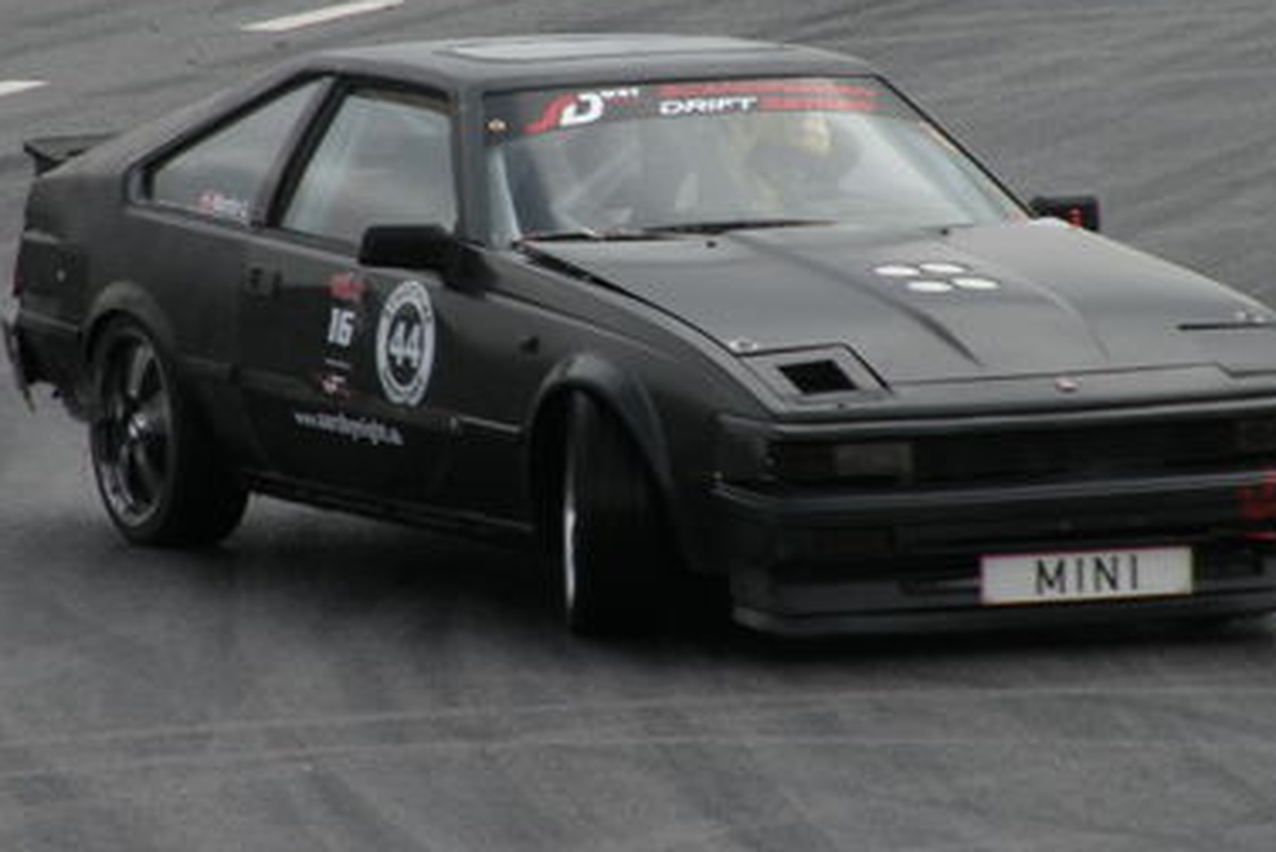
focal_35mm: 506
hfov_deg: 4.1
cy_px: 282
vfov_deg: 2.7
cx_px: 621
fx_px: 17941
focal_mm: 50.7
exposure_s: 1/237
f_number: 5.6
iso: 64
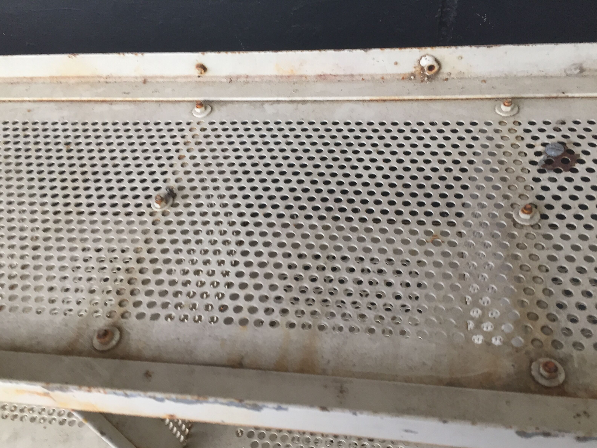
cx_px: 296
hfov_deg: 60.0
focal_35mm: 30
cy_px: 232
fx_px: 517
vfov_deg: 46.8
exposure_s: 1/33
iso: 40
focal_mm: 4.15
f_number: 2.2
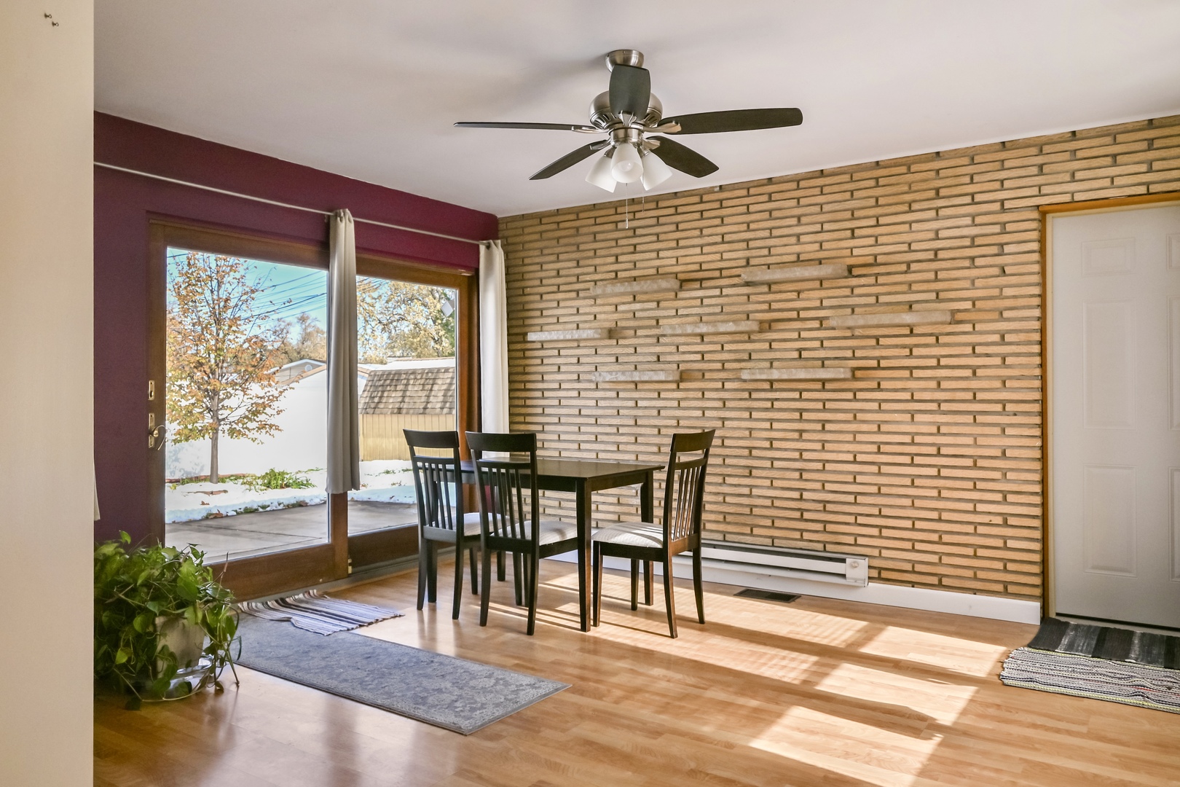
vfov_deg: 53.1
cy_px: 394
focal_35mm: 24
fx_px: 787
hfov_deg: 73.7
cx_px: 590
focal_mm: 16
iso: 125
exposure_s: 1/250
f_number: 5.6
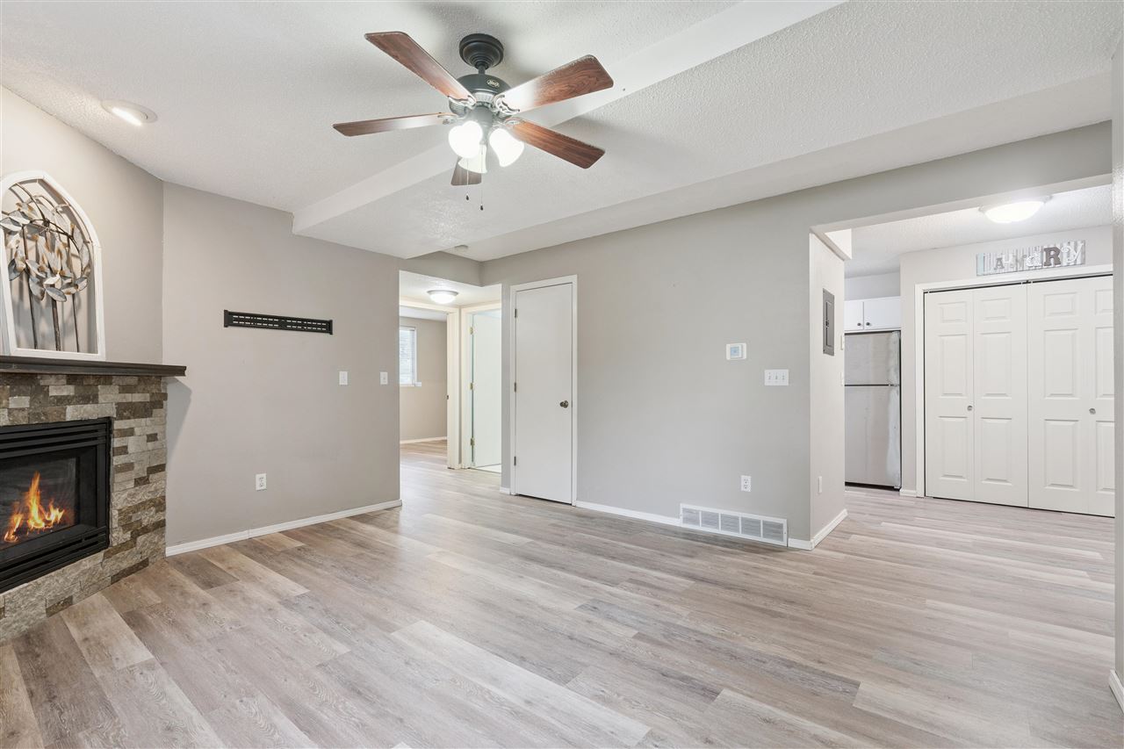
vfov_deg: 73.7
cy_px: 374
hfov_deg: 96.7
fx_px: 499
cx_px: 562
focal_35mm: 16
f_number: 9
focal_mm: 16
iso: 400
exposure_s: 1/4
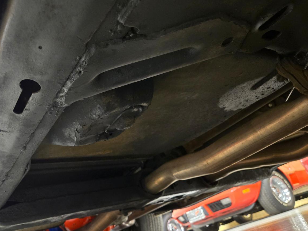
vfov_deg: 44.1
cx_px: 109
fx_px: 285
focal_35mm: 32
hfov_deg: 55.9
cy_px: 126
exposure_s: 1/20
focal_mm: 5.4
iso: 1600
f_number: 1.8
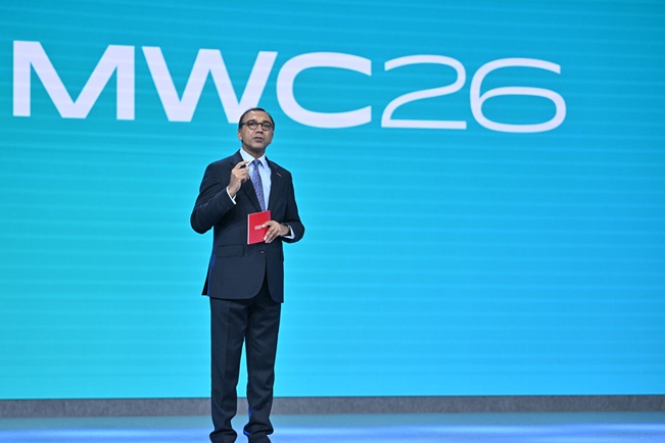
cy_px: 260
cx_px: 276
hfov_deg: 17.1
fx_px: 2216
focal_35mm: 120
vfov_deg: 11.4
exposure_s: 1/320
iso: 800
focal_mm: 101
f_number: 2.8
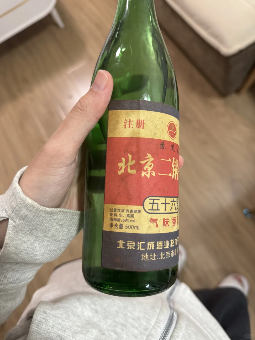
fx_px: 236
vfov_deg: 71.6
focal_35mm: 24
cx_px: 128
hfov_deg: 56.8
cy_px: 170
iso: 400
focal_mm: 6.76
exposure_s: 1/50
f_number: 1.78
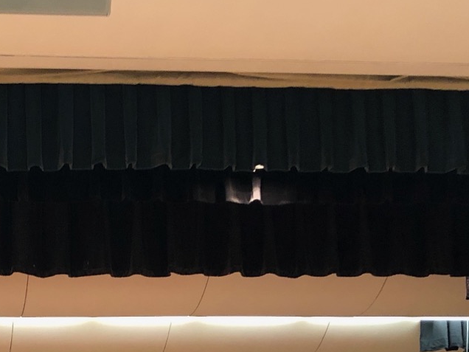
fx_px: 1192
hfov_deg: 21.7
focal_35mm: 88
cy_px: 415
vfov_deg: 16.2
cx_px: 30
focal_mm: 4
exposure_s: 1/15
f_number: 1.8
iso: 64
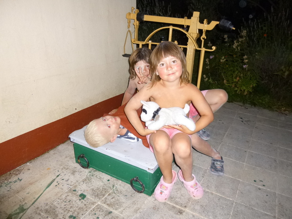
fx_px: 211
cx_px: 146
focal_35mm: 25
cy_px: 110
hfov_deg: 69.4
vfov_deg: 54.9
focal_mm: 4.5
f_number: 3.1
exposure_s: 1/60
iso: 250
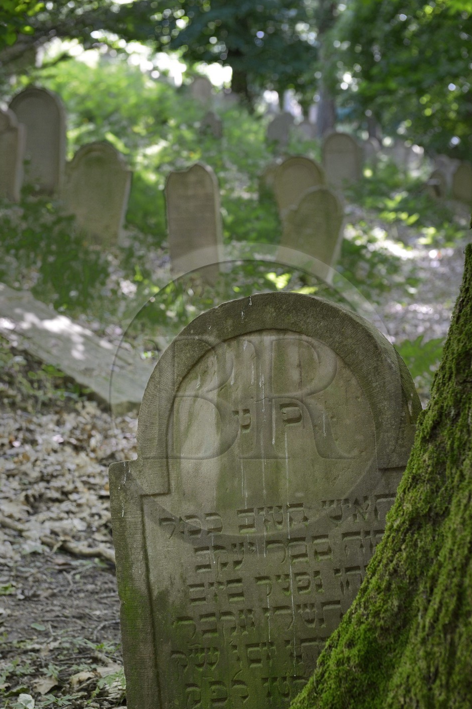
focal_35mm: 70
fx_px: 1378
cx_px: 247
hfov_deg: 19.4
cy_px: 398
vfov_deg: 28.8
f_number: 5
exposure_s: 1/60
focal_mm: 62
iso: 800
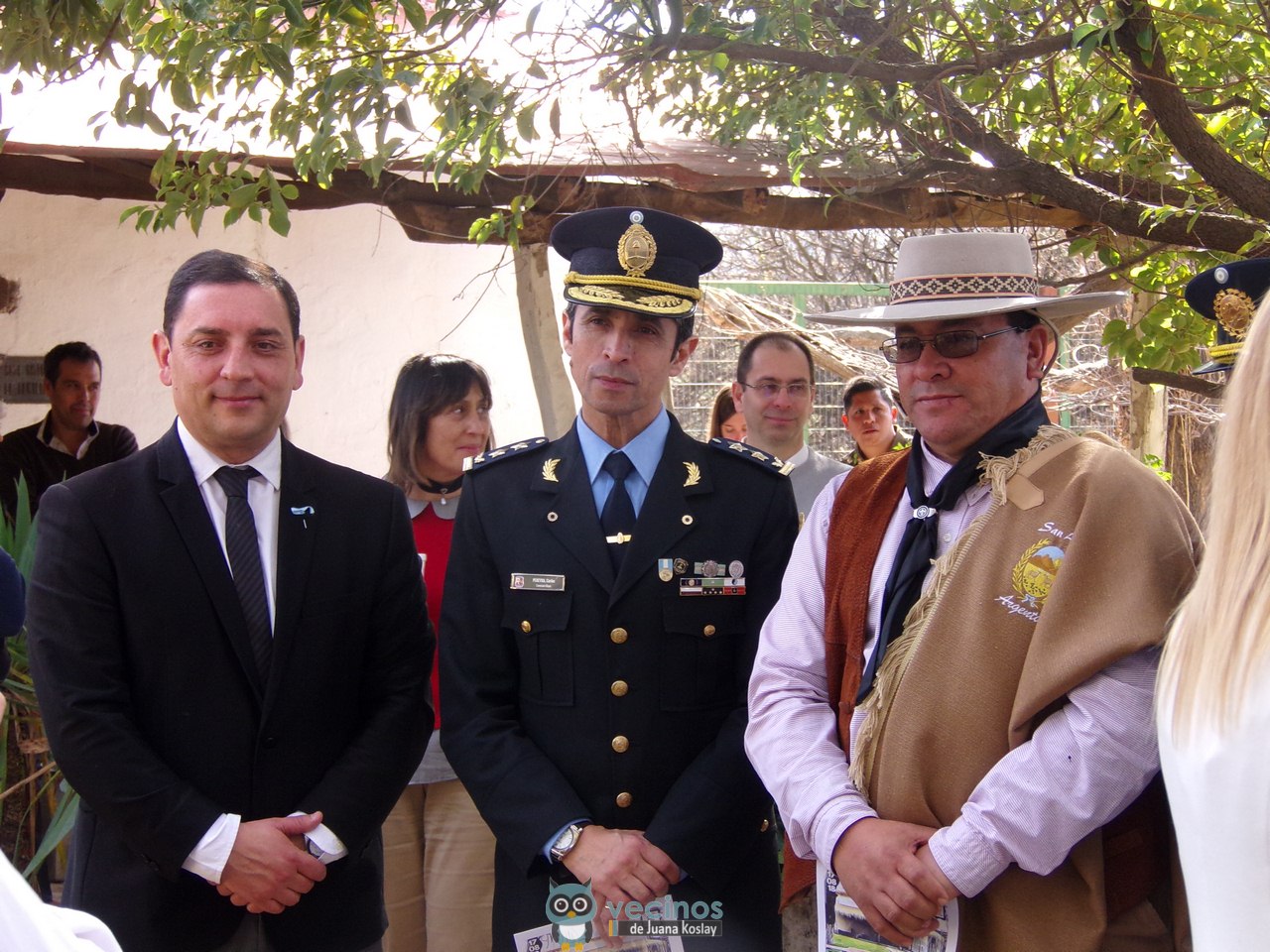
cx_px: 635
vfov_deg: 13.5
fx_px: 4036
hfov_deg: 17.9
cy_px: 476
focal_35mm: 110
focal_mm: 19.4
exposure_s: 1/100
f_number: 4.5
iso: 156
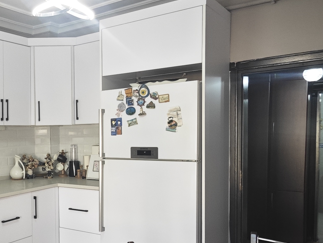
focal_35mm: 39
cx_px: -2
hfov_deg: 41.4
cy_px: 153
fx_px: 364
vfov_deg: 36.6
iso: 125
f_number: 1.8
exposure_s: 1/50
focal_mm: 2.03
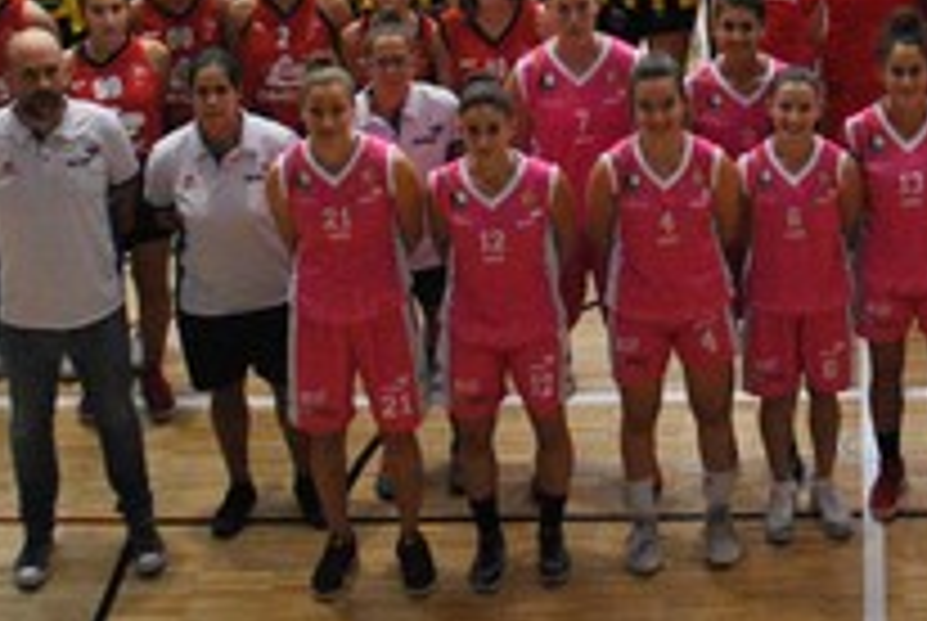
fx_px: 2708
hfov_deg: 19.0
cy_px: -144
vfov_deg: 12.7
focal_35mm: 105
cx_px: 855
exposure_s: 1/500
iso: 800
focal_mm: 18
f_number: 3.5
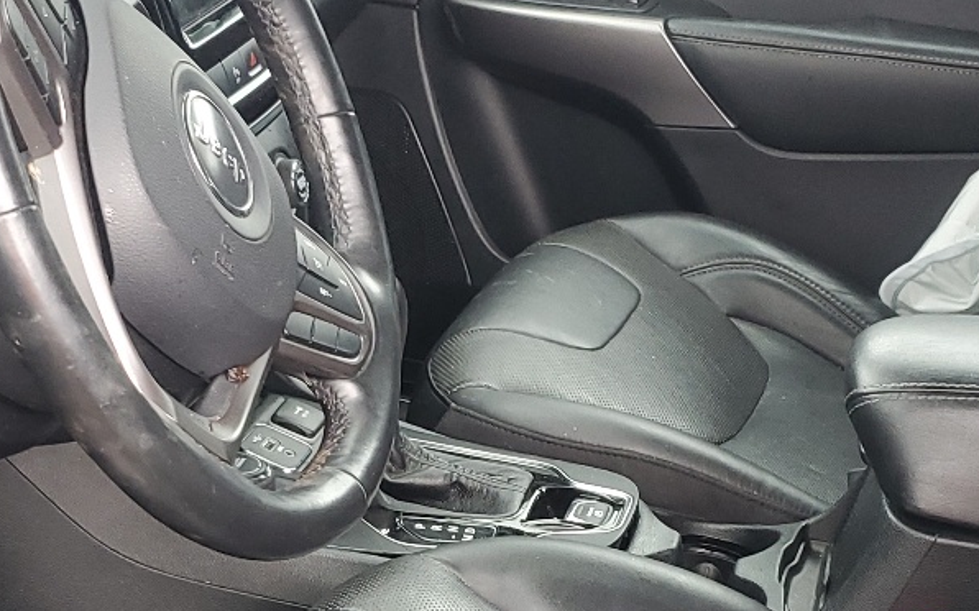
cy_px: 614
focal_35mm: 74
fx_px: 1974
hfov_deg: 27.8
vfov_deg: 17.2
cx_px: 452
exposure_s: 1/120
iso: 86
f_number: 1.5
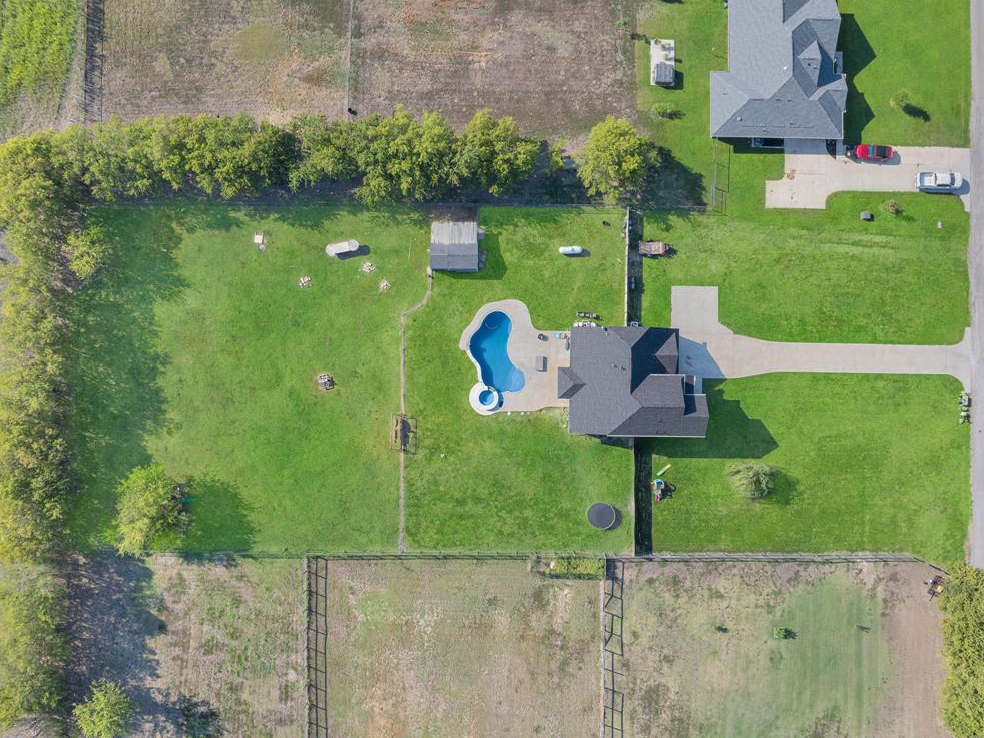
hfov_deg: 69.4
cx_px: 496
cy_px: 372
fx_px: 711
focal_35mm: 25
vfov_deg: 54.9
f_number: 8
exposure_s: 1/80
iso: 100
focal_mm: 12.29
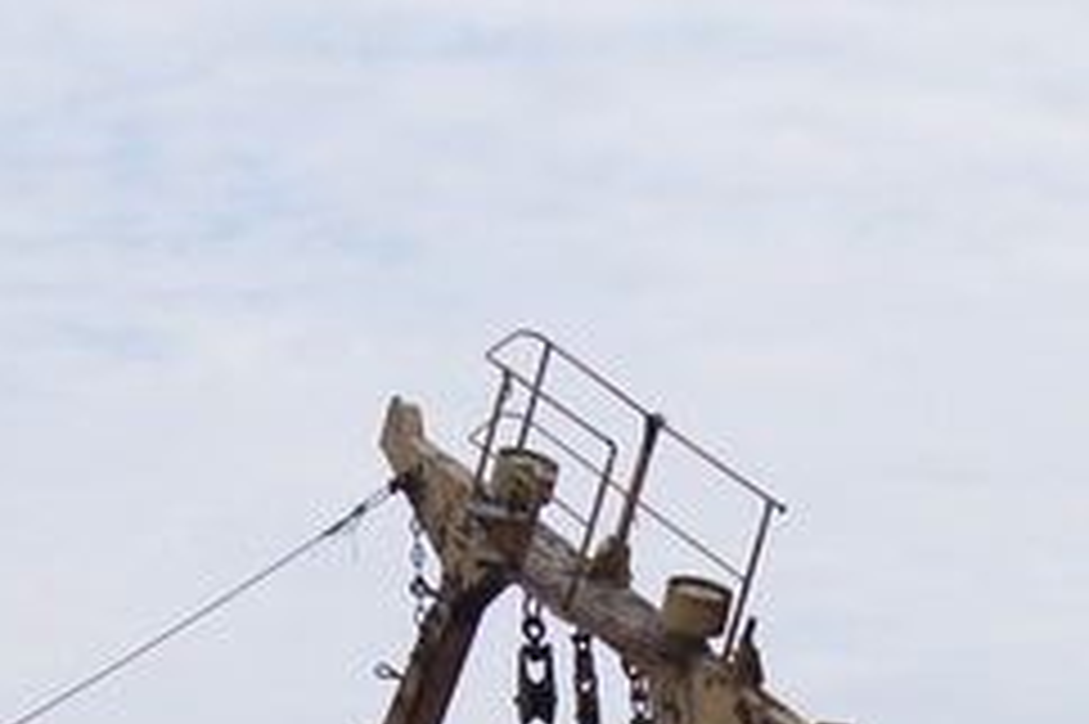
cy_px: 1430
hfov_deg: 15.2
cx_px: 810
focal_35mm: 134
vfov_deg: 9.6
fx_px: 4051
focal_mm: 18
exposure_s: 1/320
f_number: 7.1
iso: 100
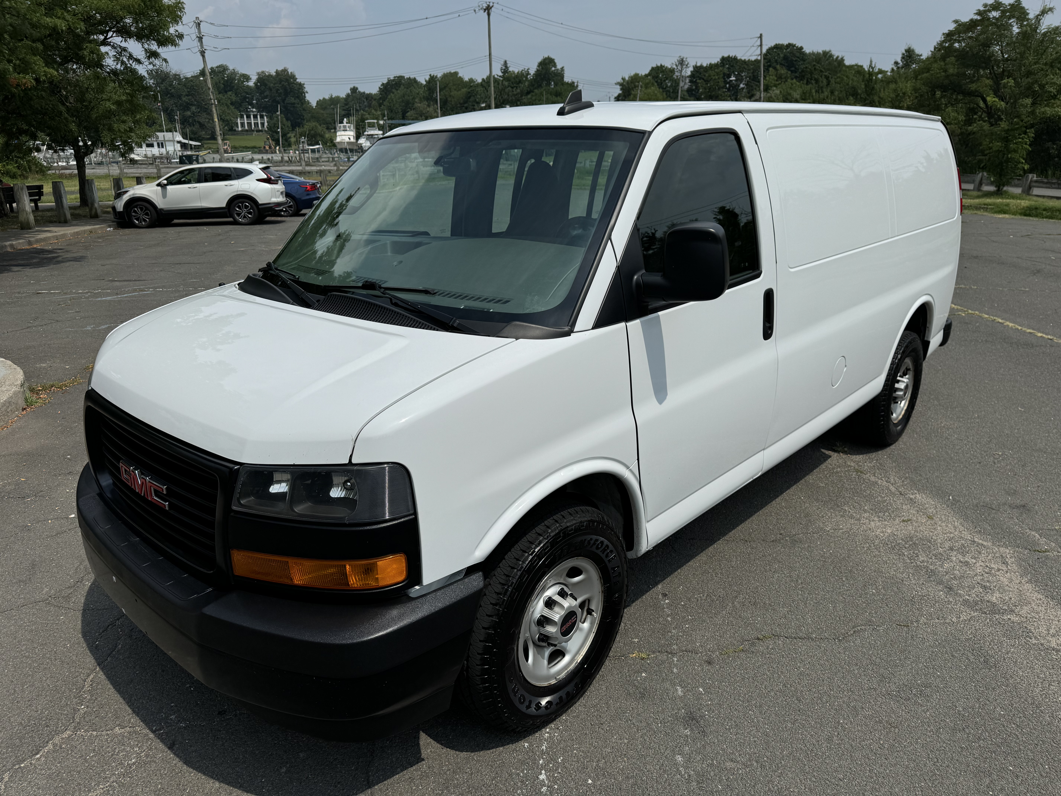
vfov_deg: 56.8
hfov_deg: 71.6
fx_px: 736
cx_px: 530
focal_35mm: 24
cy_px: 398
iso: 80
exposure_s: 1/10417
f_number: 1.78
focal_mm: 6.76
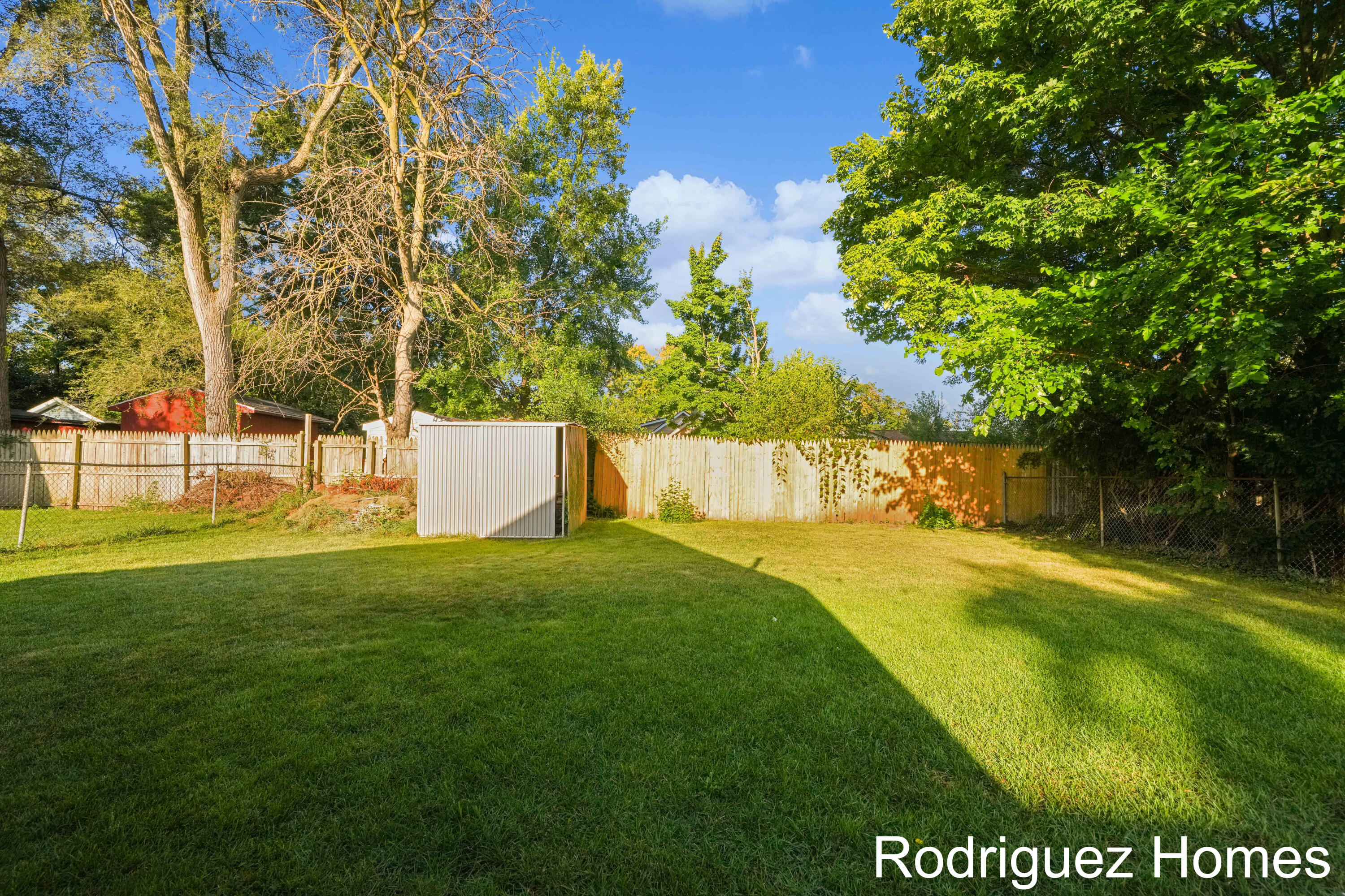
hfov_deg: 96.7
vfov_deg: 73.7
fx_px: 598
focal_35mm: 16
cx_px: 672
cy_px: 448
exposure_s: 1/800
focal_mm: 16
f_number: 8
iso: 1000
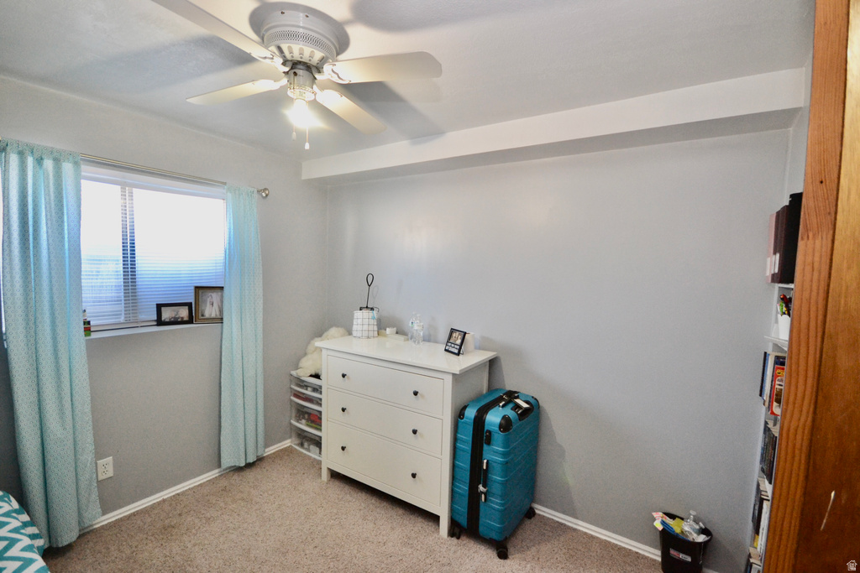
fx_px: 358
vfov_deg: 77.3
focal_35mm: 15
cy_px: 286
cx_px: 430
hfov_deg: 100.4
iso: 1400
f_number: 4
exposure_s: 1/60
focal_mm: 10
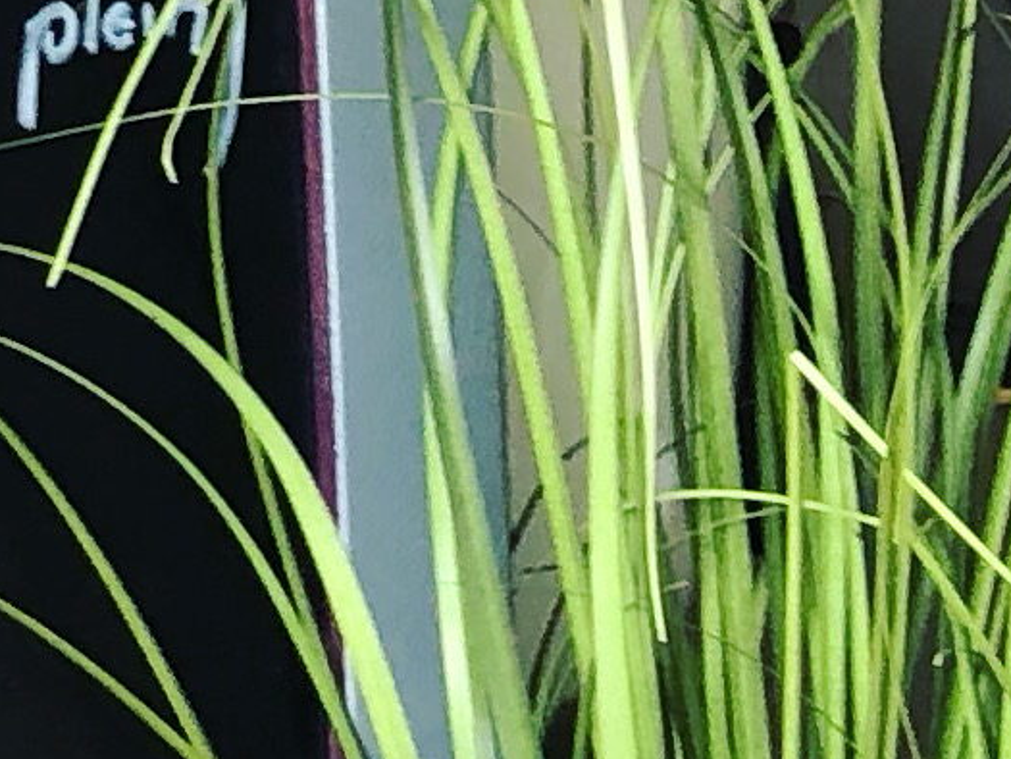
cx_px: 1317
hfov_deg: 9.1
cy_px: -35
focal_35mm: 215
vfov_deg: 6.9
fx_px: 6281
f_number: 1.8
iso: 32
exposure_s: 1/33
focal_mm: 3.99
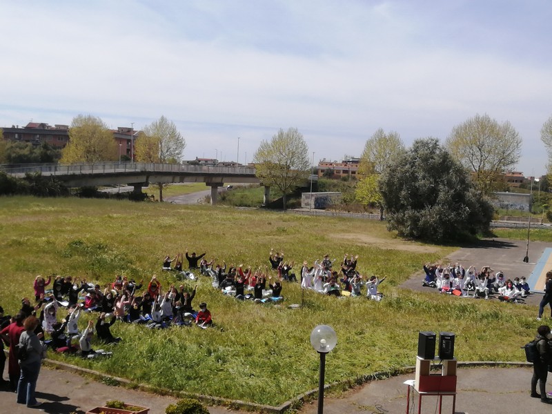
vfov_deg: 36.0
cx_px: 276
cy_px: 207
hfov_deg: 46.8
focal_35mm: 40
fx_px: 638
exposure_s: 3
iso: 50
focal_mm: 3.62
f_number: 1.8
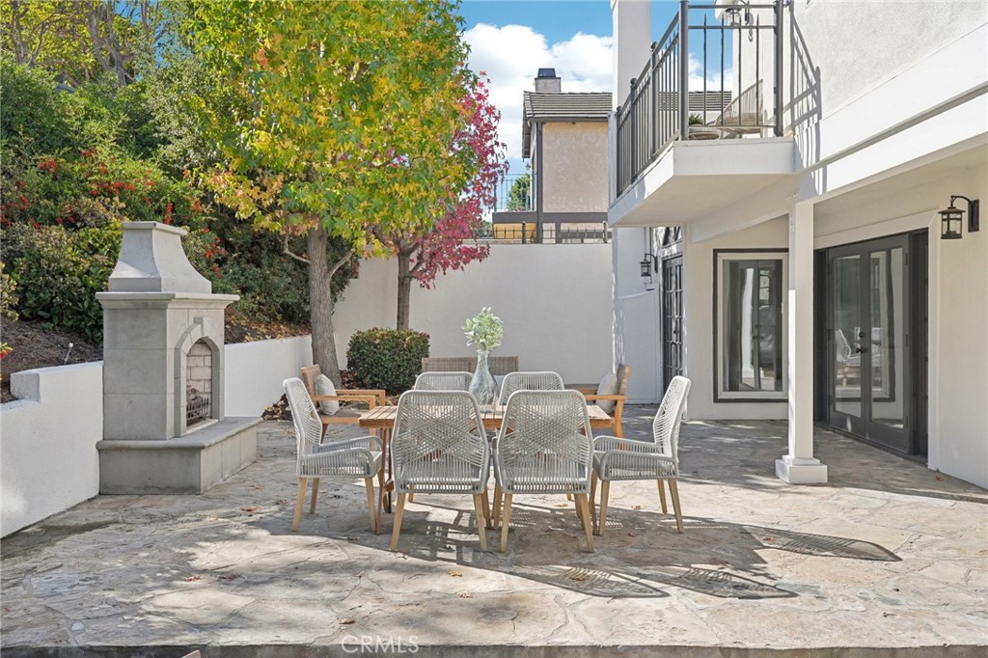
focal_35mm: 29
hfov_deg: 63.7
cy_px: 329
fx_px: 796
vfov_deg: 44.9
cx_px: 494
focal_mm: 29
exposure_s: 1/160
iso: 400
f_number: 8
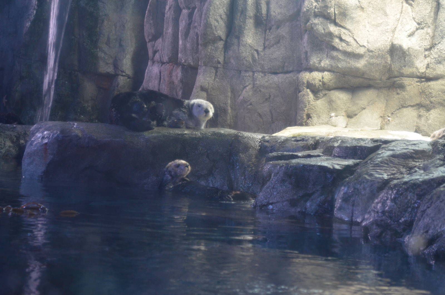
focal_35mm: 82
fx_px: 1018
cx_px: 222
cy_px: 148
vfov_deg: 16.5
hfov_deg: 24.7
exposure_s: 1/30
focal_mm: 55
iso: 1100
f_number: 5.6
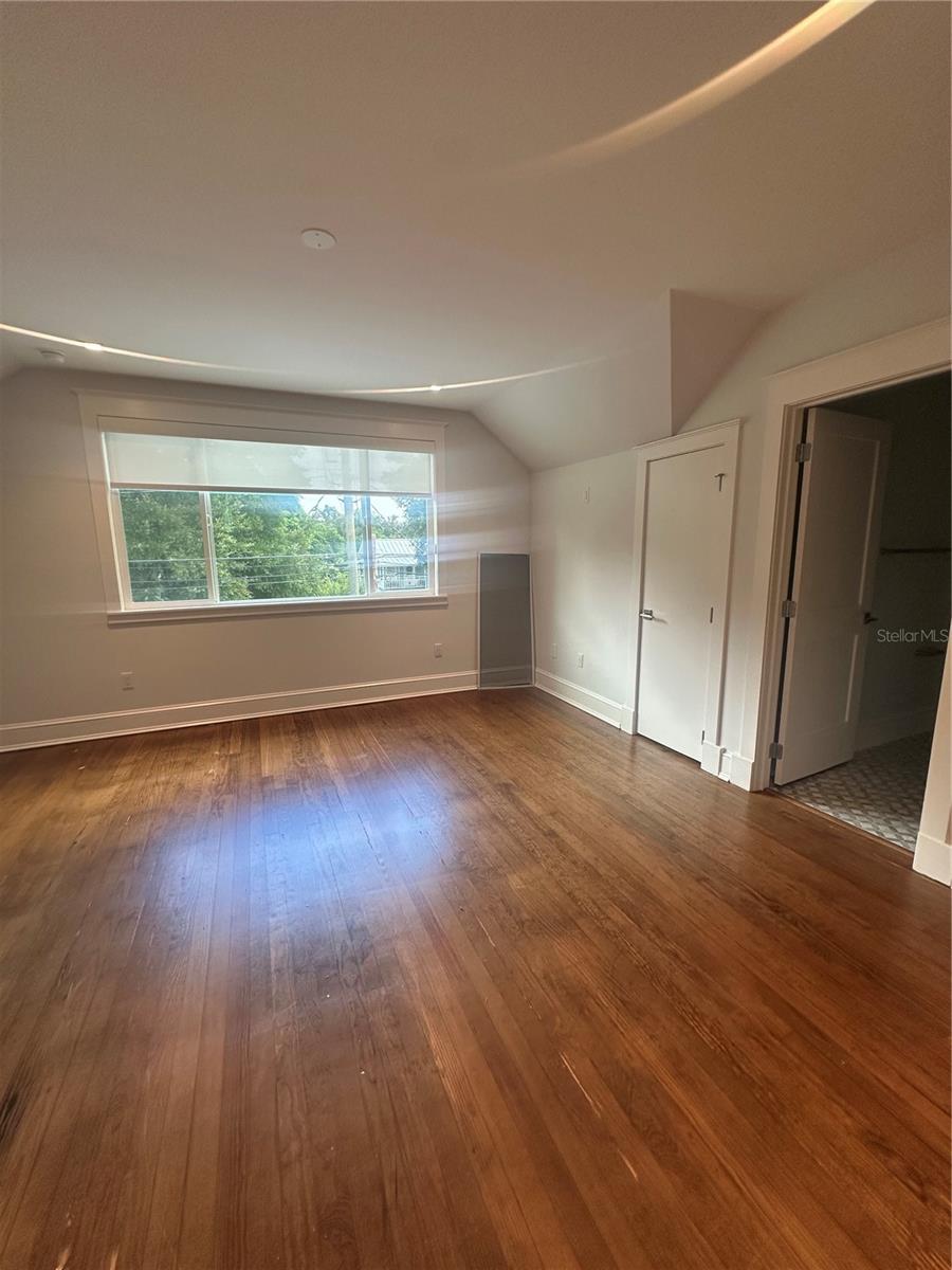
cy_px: 635
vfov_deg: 102.1
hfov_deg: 85.7
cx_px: 476
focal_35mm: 14
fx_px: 513
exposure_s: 1/120
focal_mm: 2.22
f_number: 2.2
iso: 125
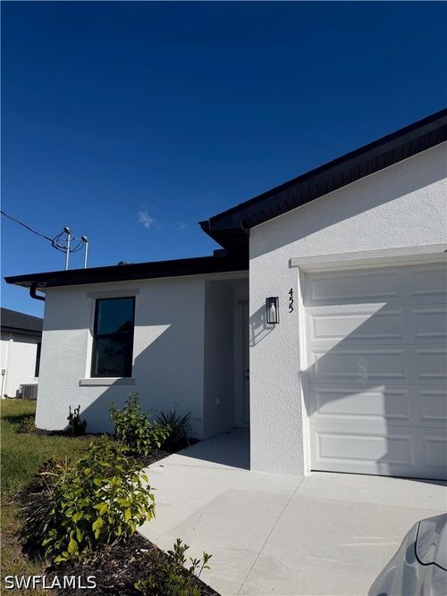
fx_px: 413
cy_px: 298
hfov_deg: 56.8
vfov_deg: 71.6
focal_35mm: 24
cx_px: 224
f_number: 1.78
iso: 80
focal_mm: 6.76
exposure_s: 1/10309
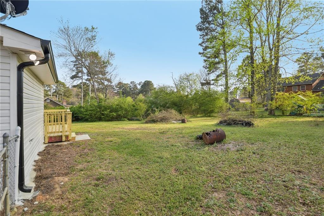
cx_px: 162
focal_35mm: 16
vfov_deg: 73.7
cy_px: 108
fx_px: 144
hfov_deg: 96.8
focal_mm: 16
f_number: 8
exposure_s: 1/125
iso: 200
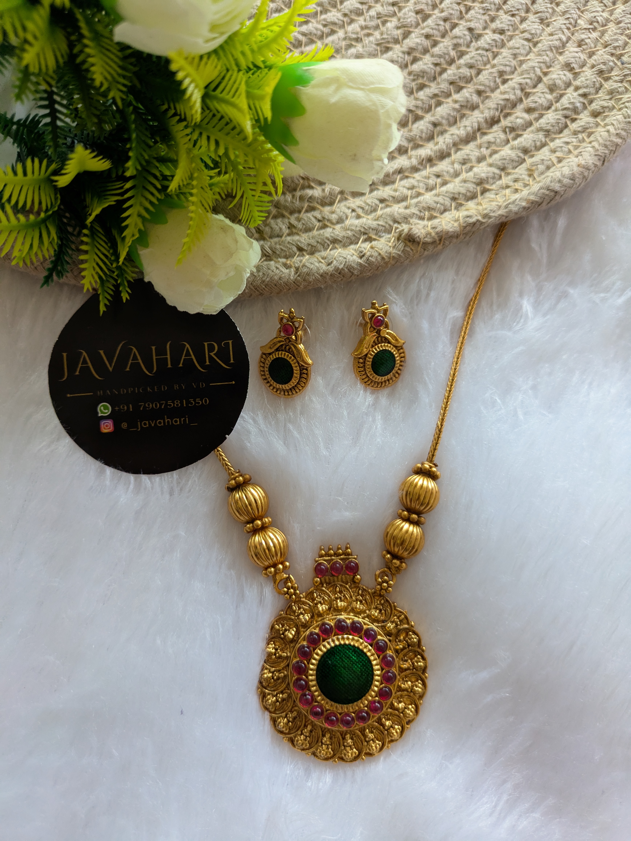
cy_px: 420
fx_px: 607
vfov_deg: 69.4
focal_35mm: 25
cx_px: 316
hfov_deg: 54.9
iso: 353
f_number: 1.89
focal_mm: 5.43
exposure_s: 1/100
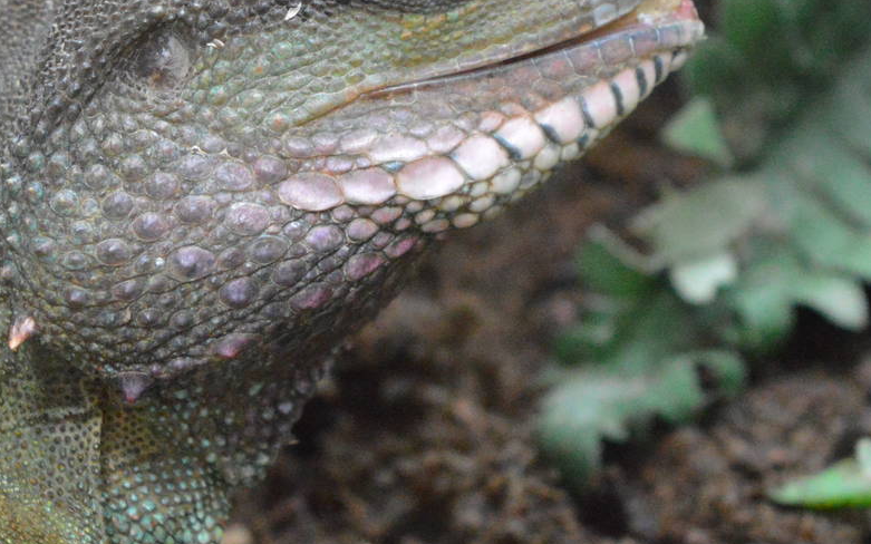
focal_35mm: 172
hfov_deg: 12.2
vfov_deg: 7.6
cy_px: 36
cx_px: 369
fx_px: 4084
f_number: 5.6
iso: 6400
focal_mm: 55
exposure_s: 1/125
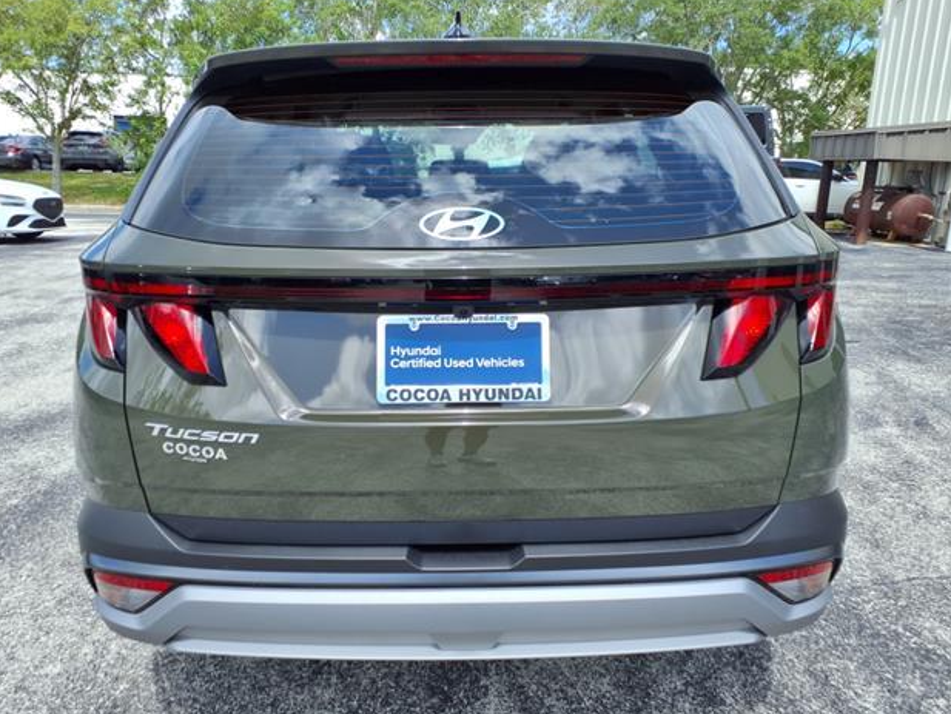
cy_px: 352
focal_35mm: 28
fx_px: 769
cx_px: 462
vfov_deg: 49.8
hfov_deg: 63.4
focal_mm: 3.58
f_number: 1.9
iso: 40
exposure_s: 1/909
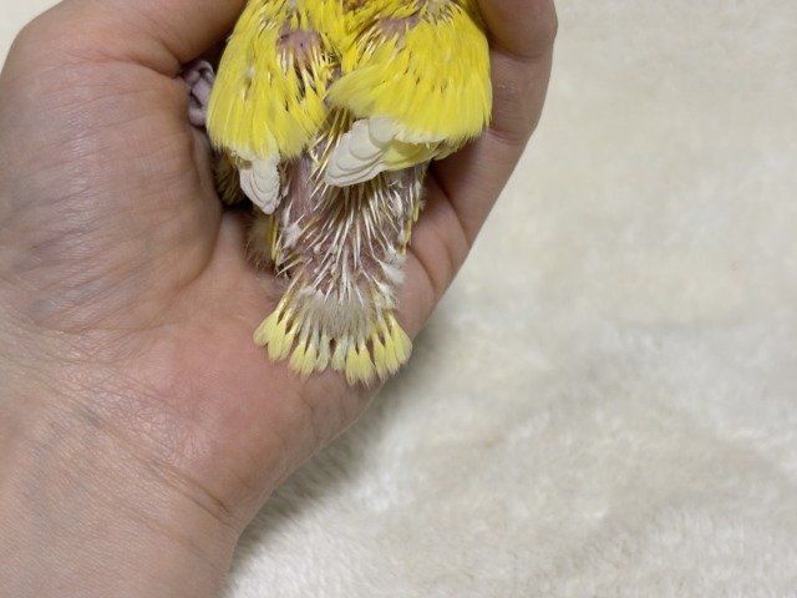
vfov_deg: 28.0
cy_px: 299
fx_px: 1197
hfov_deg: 36.8
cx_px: 398
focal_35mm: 52
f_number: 1.6
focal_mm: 5.96
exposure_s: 1/33
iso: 125
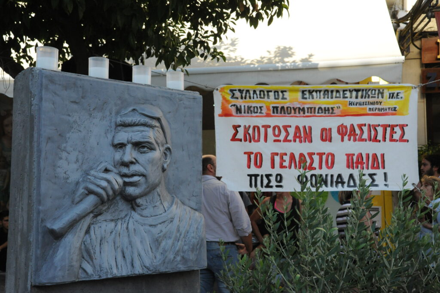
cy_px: 146
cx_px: 220
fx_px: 464
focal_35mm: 38
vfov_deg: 35.0
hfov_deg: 50.7
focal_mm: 38
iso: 3200
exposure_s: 1/800
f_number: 14
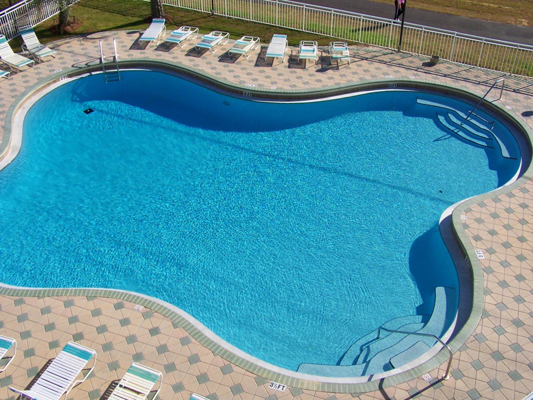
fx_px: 585
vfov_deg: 37.7
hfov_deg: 49.0
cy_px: 200
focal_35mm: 38
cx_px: 266
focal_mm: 6.3
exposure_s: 1/750
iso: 80
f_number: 5.6
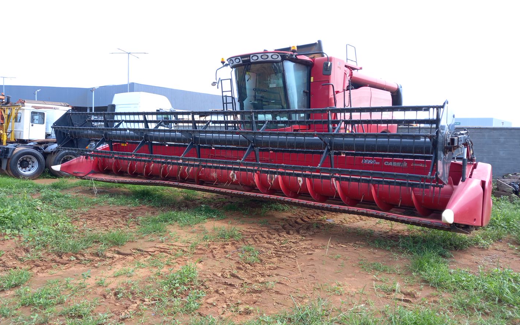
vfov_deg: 46.0
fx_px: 383
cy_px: 159
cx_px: 256
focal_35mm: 27
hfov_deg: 68.4
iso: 27
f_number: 2
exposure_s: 1/174
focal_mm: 4.6
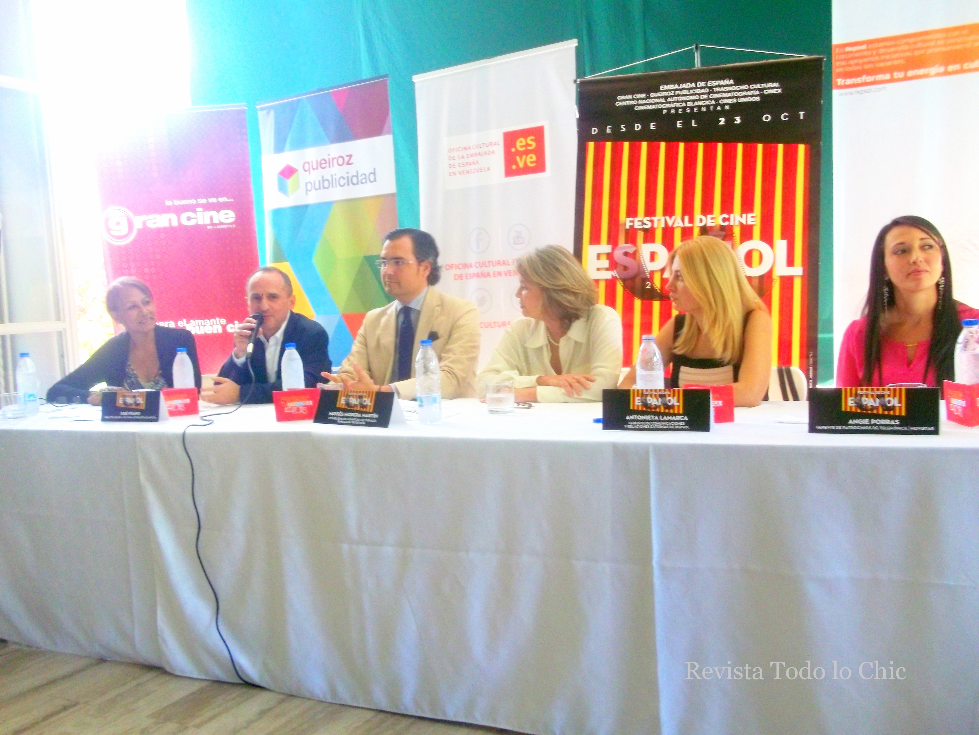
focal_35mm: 32
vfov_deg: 44.2
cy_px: 368
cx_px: 490
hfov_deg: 56.8
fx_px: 905
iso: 160
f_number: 2.9
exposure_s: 1/30
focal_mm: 5.7
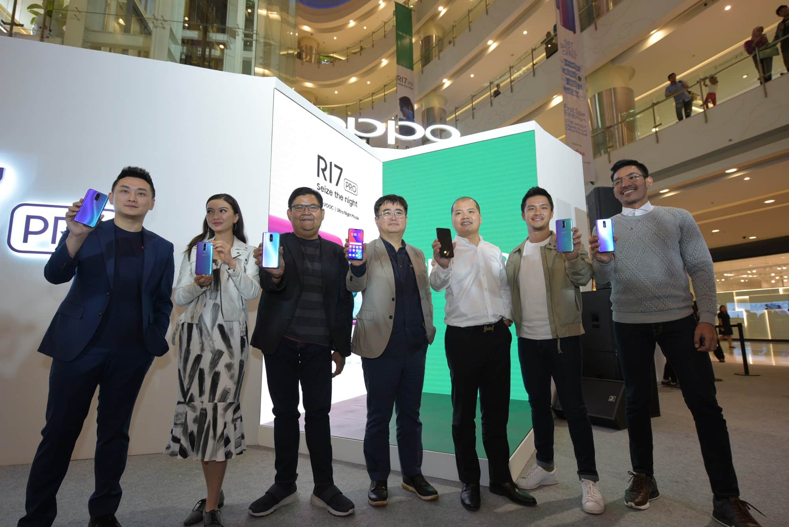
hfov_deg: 90.0
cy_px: 264
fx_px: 395
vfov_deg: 67.4
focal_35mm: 18
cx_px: 394
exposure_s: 1/100
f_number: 5
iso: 1000
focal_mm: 18
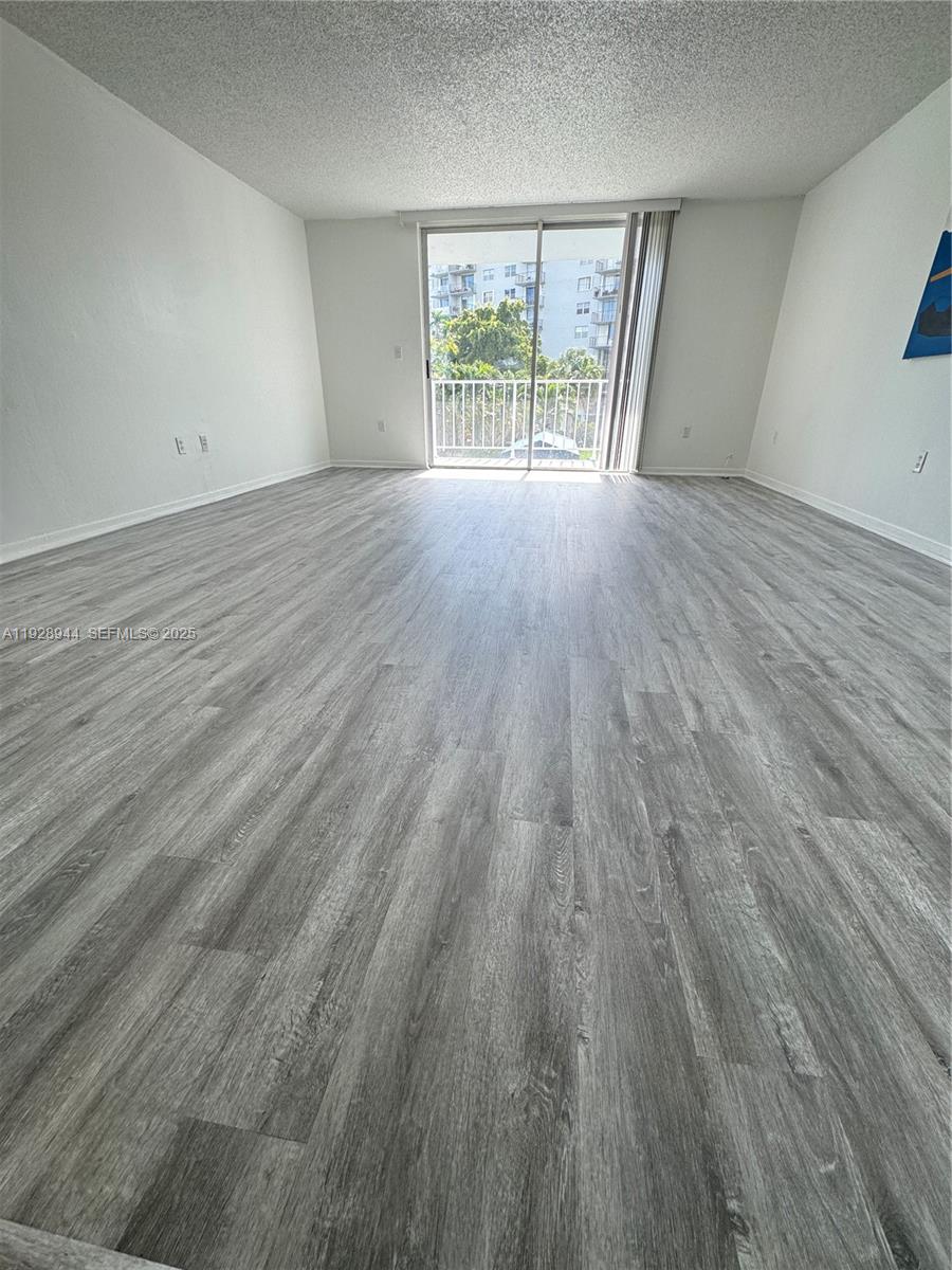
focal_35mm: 14
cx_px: 476
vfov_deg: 102.1
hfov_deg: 85.7
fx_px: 513
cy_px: 635
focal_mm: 2.22
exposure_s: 1/120
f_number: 2.2
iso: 100
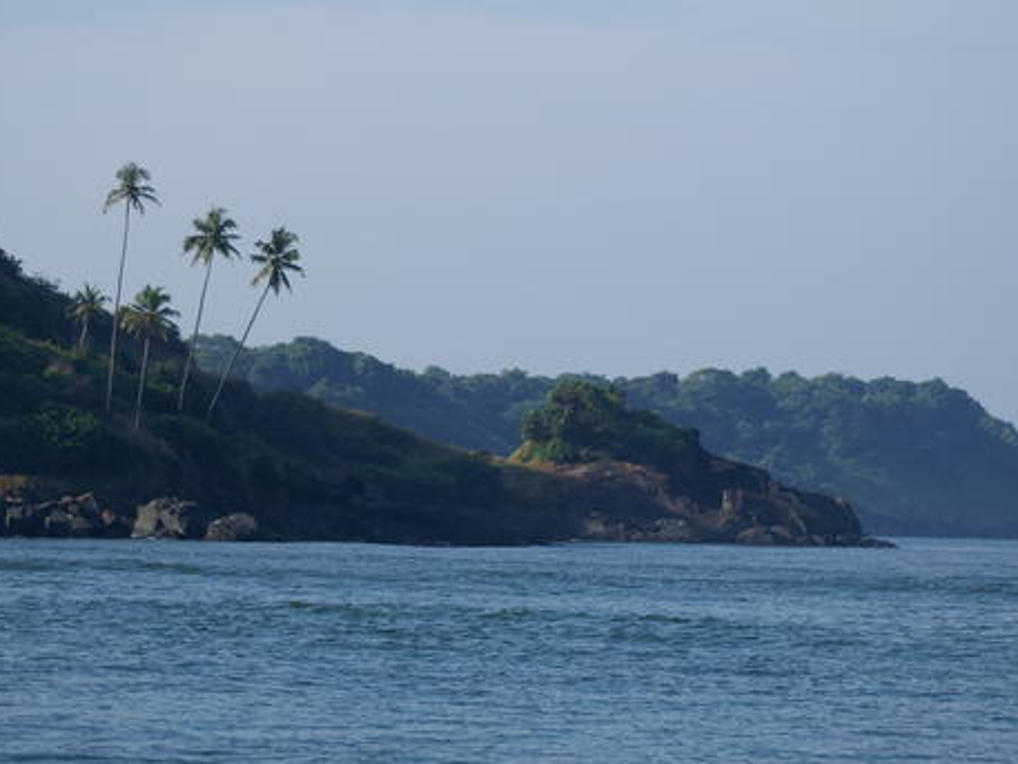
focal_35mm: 202
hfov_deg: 9.8
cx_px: 503
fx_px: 5942
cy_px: 403
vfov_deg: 7.4
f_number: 5.6
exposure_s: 1/1250
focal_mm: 100
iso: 200
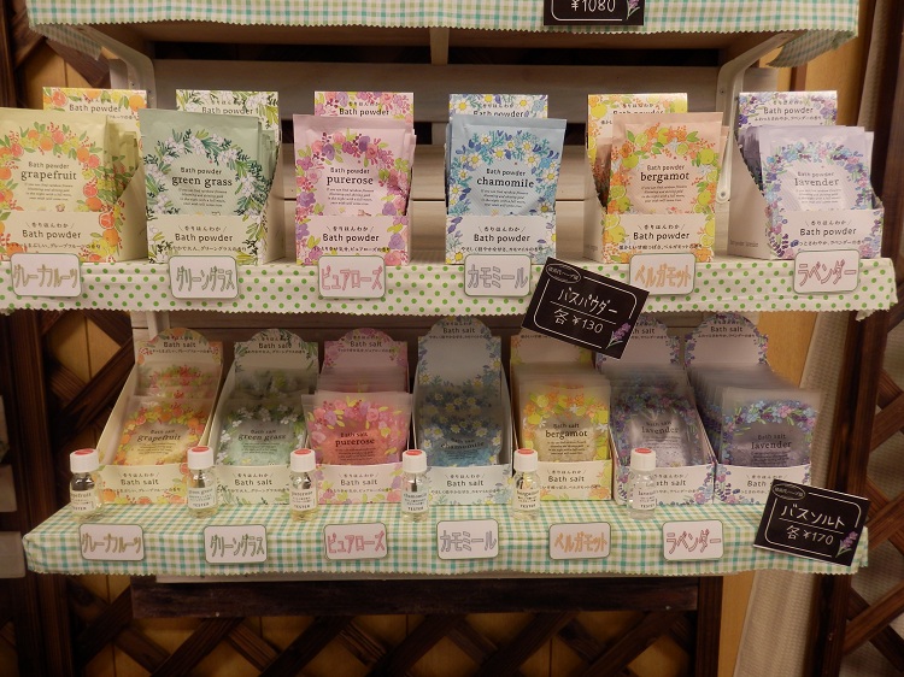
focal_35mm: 25
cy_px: 338
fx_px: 653
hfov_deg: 69.4
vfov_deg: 54.9
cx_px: 452
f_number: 3
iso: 100
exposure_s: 1/30
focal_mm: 4.5
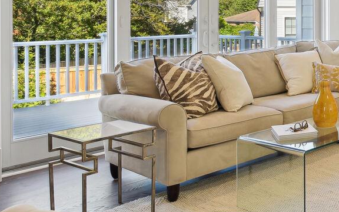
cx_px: 406
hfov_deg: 32.3
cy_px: 16
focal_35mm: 52
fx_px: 480
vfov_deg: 24.1
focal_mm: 17
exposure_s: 1/30
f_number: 8
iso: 200
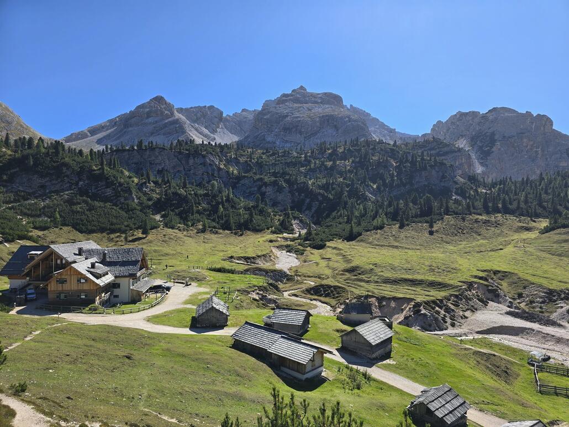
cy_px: 214
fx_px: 378
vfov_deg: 58.9
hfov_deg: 73.9
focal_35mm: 23
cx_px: 284
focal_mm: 6.3
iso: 12
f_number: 1.7
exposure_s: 1/703
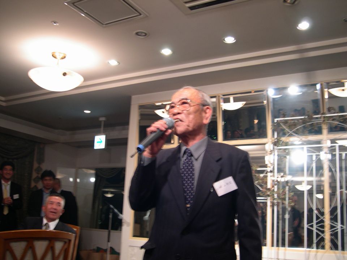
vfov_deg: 37.7
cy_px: 130
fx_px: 381
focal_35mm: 38
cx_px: 174
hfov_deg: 49.0
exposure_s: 1/10.3
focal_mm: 8
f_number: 2.8
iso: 100
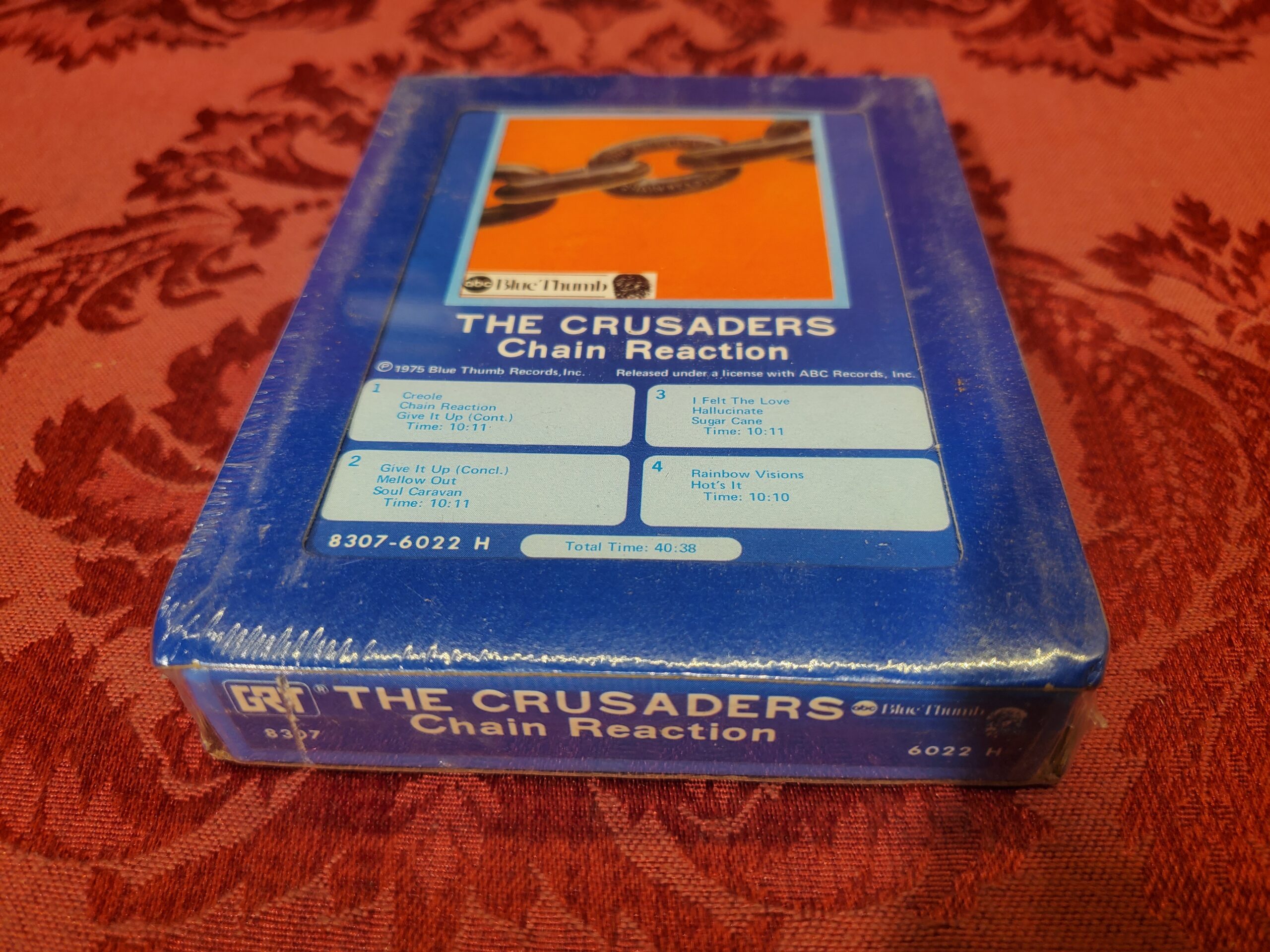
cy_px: 476
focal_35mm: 26
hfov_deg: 67.3
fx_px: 954
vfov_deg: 53.1
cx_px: 635
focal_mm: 4.3
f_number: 1.5
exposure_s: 1/120
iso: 50
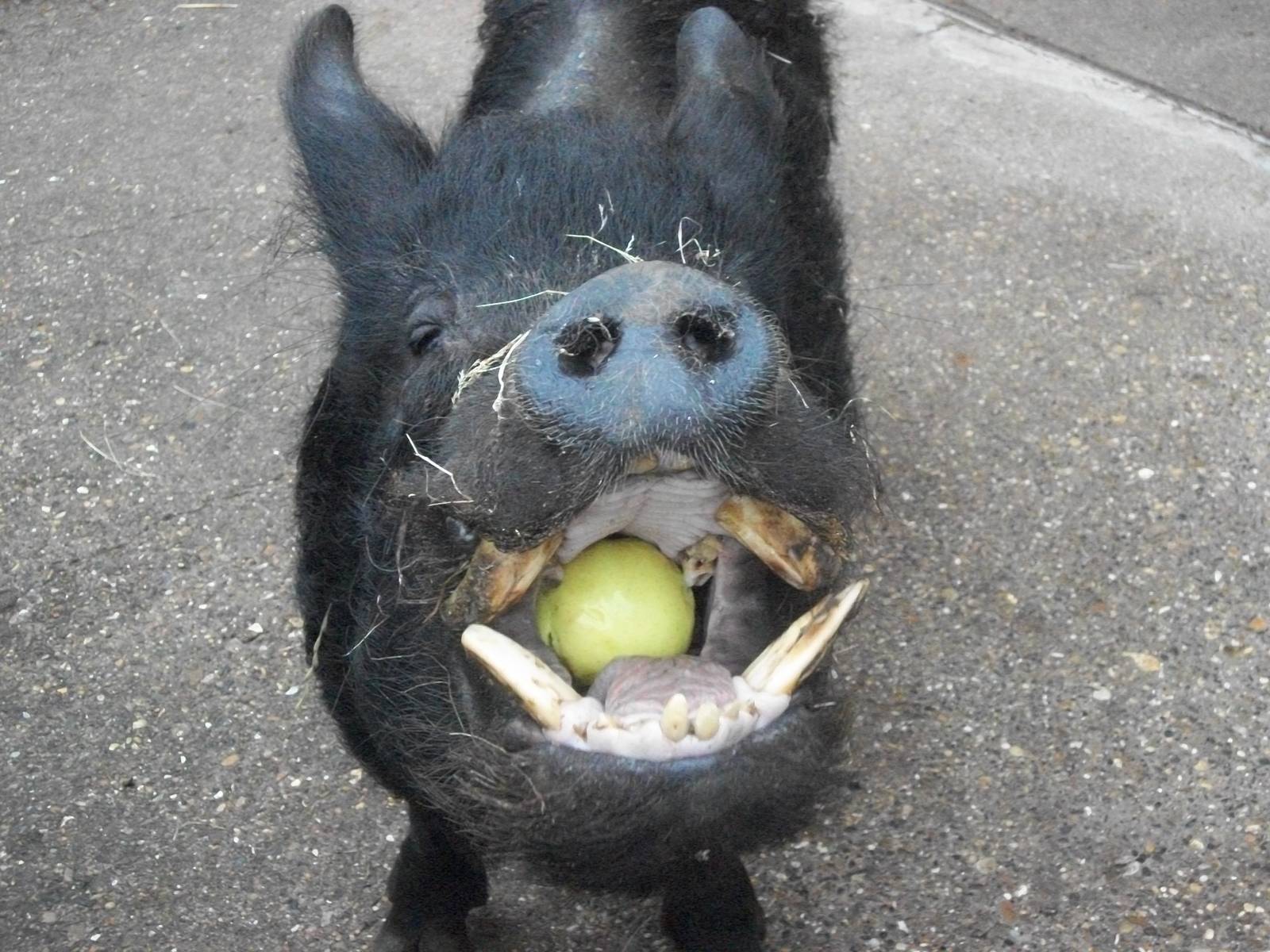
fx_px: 2275
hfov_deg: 31.2
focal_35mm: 62
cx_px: 635
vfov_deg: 23.7
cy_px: 476
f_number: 4.1
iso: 800
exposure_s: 1/320
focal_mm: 11
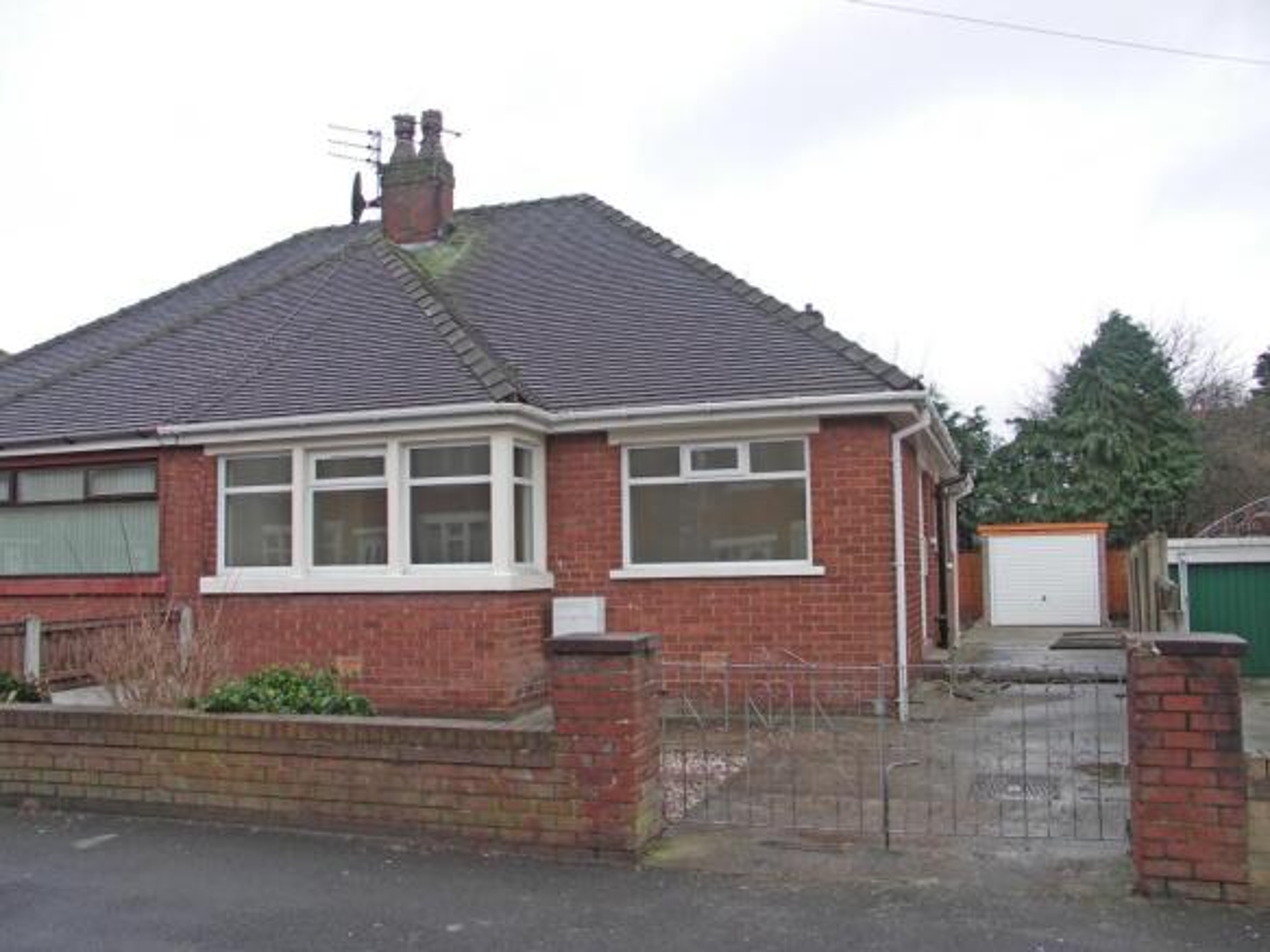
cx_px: 635
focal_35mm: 31
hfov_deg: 58.4
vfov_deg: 45.4
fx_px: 1137
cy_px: 476
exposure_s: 1/50
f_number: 2.8
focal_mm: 8
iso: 80
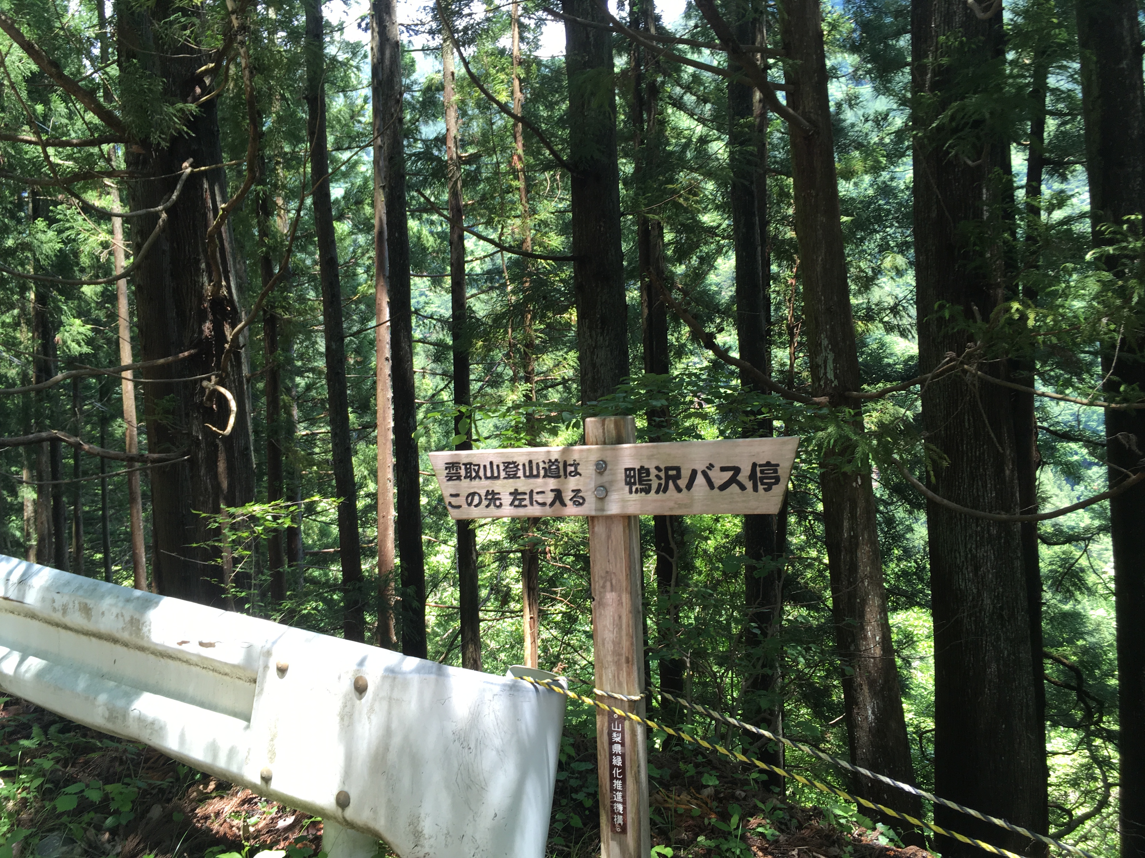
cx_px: 572
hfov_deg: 61.7
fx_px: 959
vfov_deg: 48.2
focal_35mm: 29
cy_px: 429
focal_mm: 4.15
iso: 32
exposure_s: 1/120
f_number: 2.2
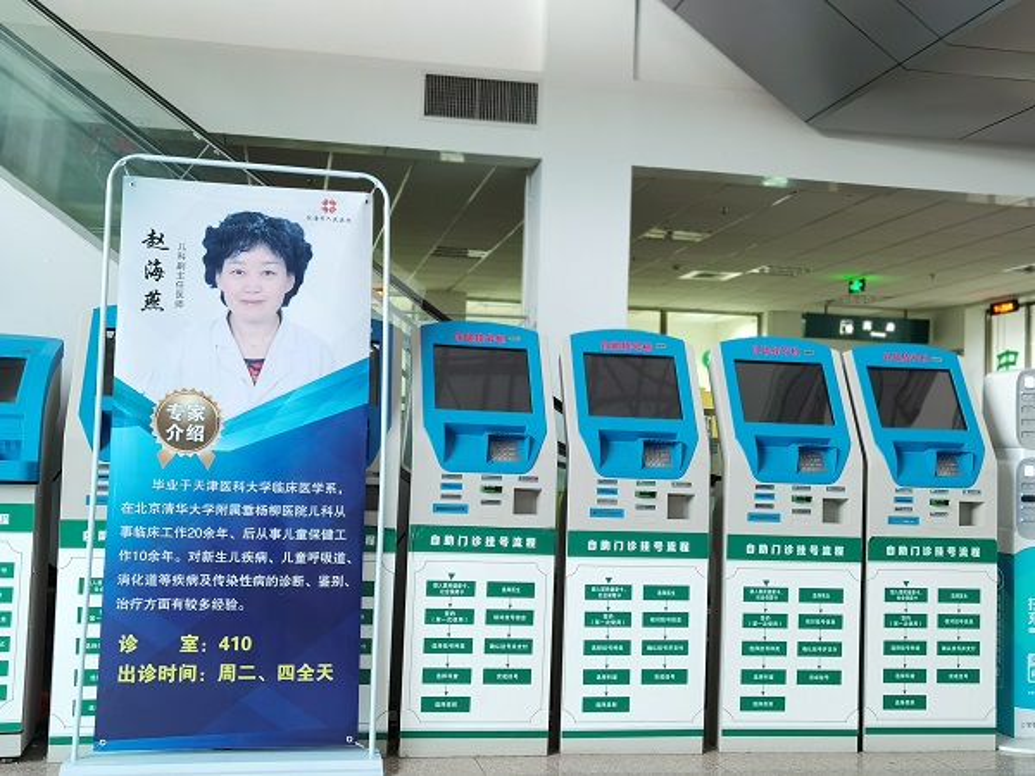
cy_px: 388
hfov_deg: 46.8
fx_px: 1196
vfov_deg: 36.0
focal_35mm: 40
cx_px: 518
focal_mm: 6.71
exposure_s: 1/33.3
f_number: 4
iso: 400
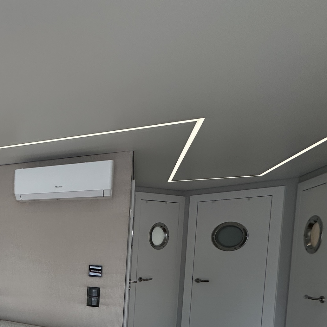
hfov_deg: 38.8
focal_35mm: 30
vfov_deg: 50.9
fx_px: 321
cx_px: -69
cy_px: 260
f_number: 2.2
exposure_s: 1/125
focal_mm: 2.22
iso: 50
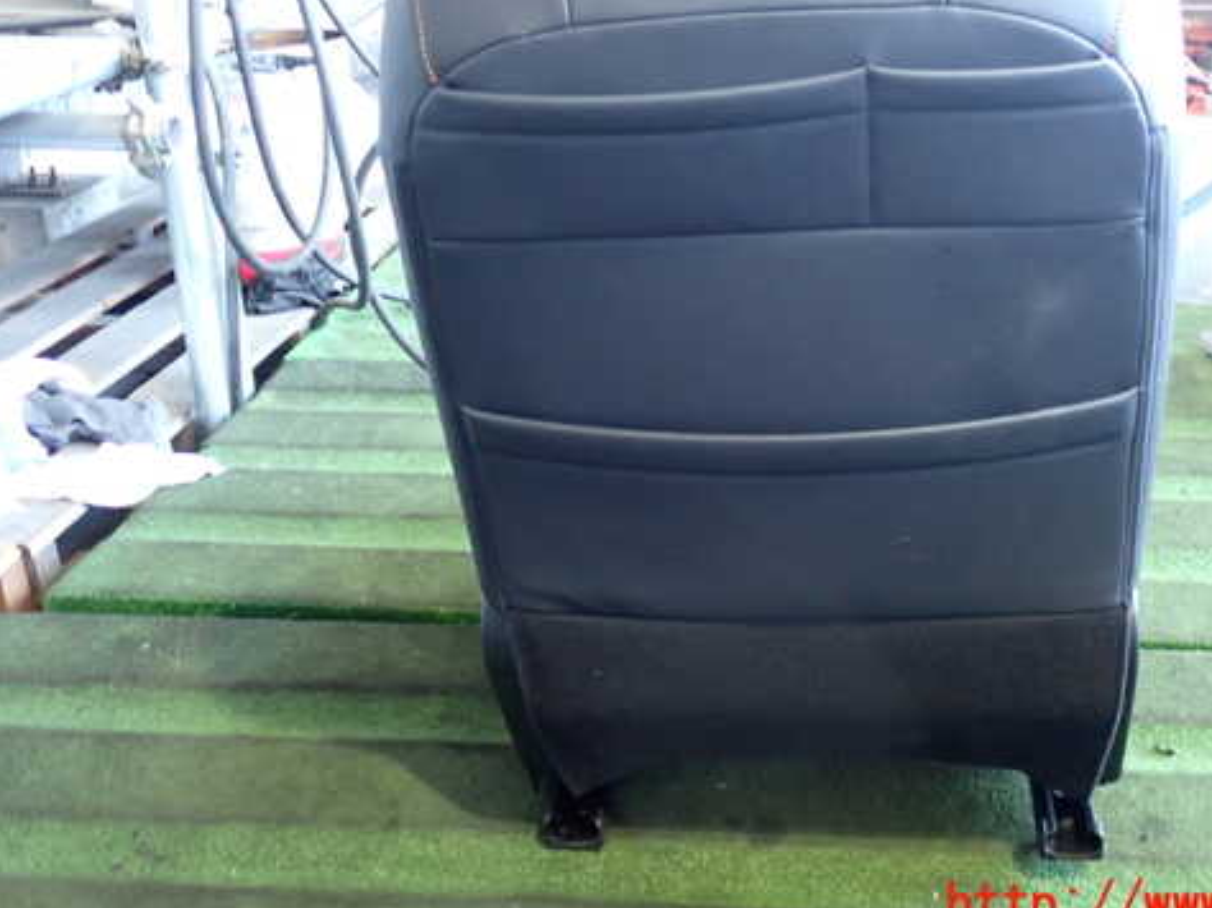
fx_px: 1330
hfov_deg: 48.5
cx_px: 757
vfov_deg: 37.5
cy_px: 363
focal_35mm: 38
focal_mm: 5.4
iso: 640
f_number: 2.3
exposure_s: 1/30
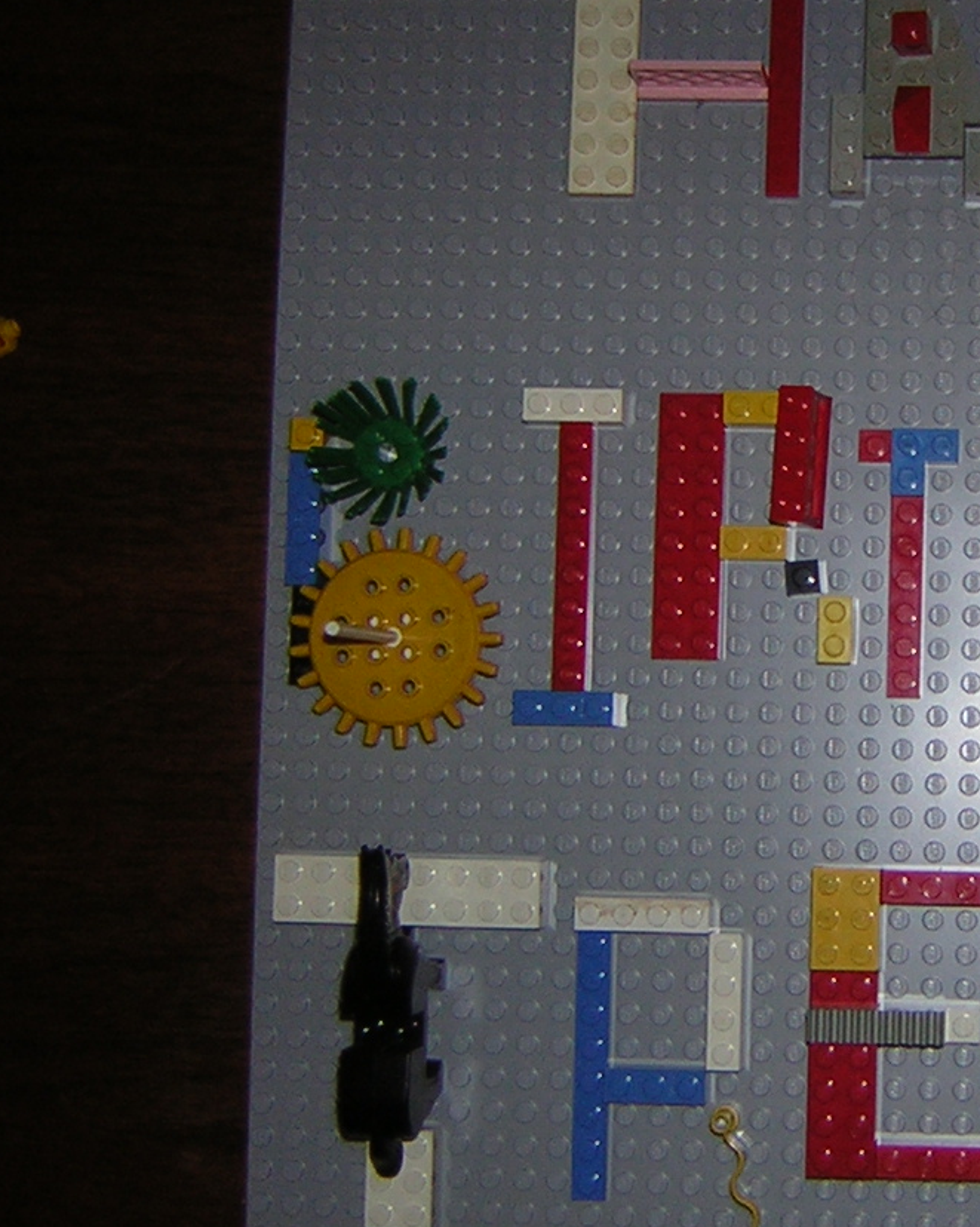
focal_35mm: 68
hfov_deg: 21.6
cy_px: 568
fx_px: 2467
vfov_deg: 27.9
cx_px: 1002
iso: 50
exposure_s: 1/60.1
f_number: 2.6
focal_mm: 4.7
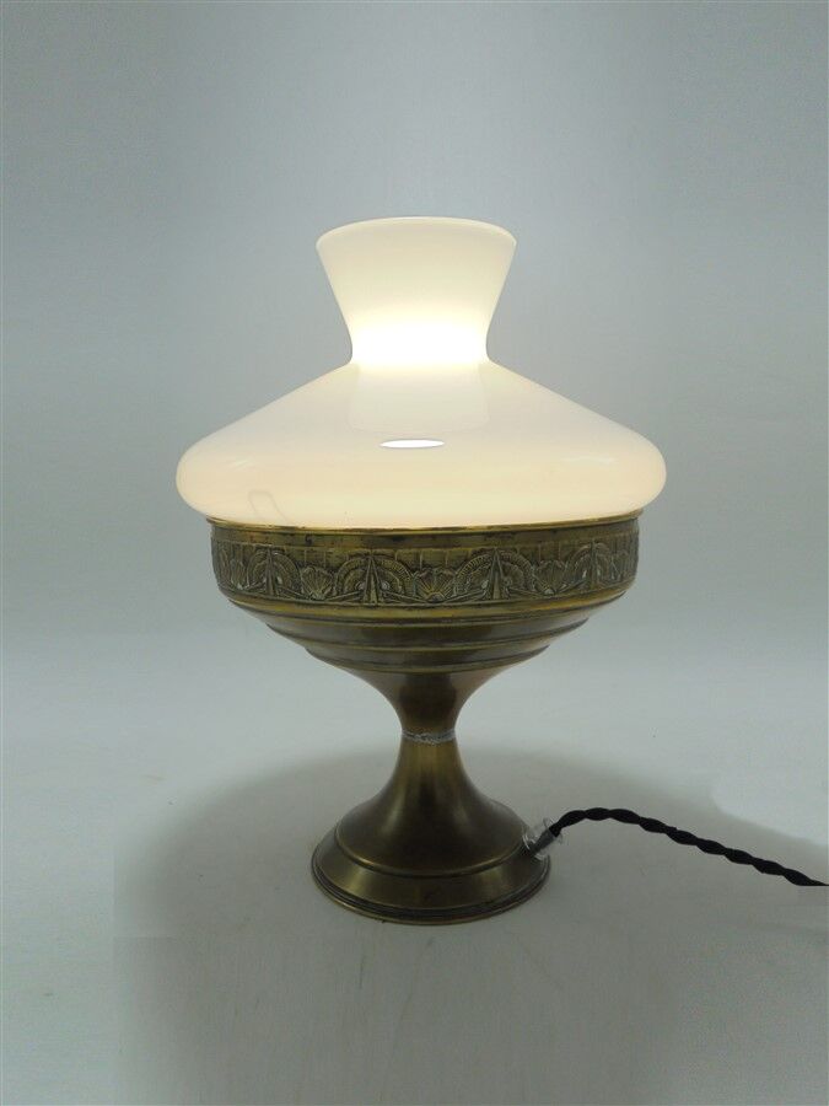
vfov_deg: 54.0
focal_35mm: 34
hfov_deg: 41.8
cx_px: 414
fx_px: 1086
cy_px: 553
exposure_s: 1/160
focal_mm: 6.1
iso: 100
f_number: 4
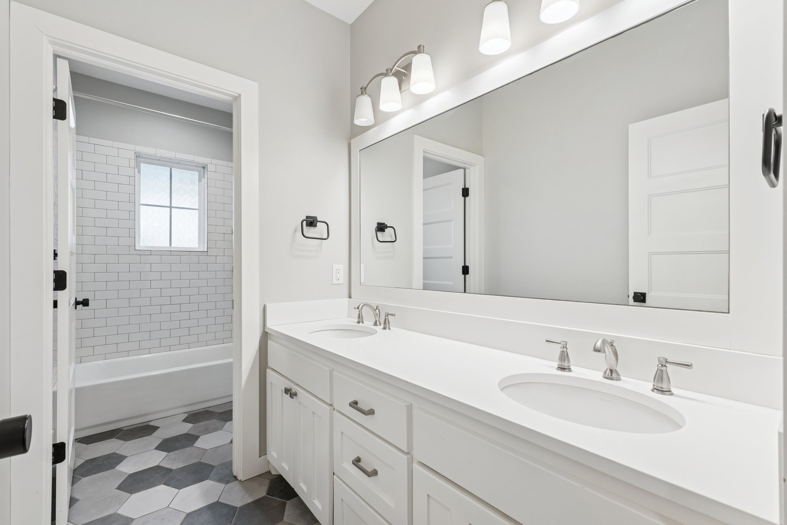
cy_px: 262
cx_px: 394
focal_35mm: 16
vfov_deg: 74.1
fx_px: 348
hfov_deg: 97.1
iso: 200
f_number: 8
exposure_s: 1/25
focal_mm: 10.6
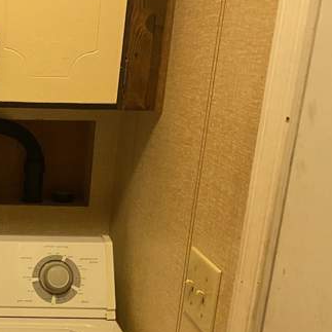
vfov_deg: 29.8
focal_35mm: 57
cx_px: -31
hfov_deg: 27.5
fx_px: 619
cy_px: 226
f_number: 1.8
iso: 500
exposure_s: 1/60
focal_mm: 4.25
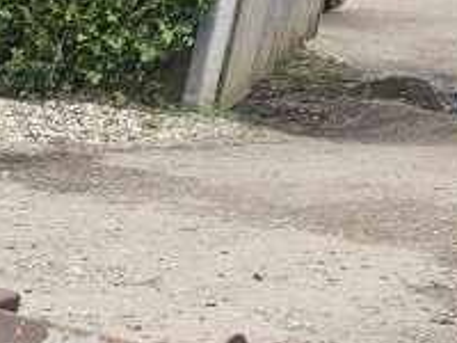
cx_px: -425
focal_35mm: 118
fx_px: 1558
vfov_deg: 11.2
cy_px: 727
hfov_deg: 14.3
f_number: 1.8
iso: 25
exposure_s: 1/295
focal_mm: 5.4
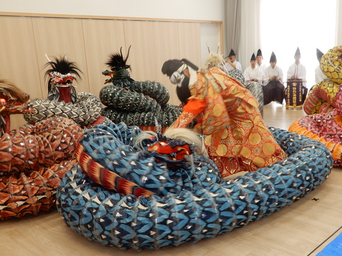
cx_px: 195
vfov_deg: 35.9
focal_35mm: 40
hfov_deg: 46.7
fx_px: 395
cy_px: 144
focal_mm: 6.2
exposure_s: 1/30
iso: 125
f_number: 4
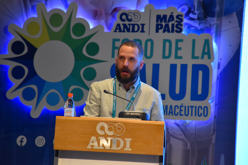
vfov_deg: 6.5
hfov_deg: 9.8
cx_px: 124
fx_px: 1447
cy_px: 82
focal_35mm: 210
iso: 2500
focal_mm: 140
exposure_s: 1/125
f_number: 5.6
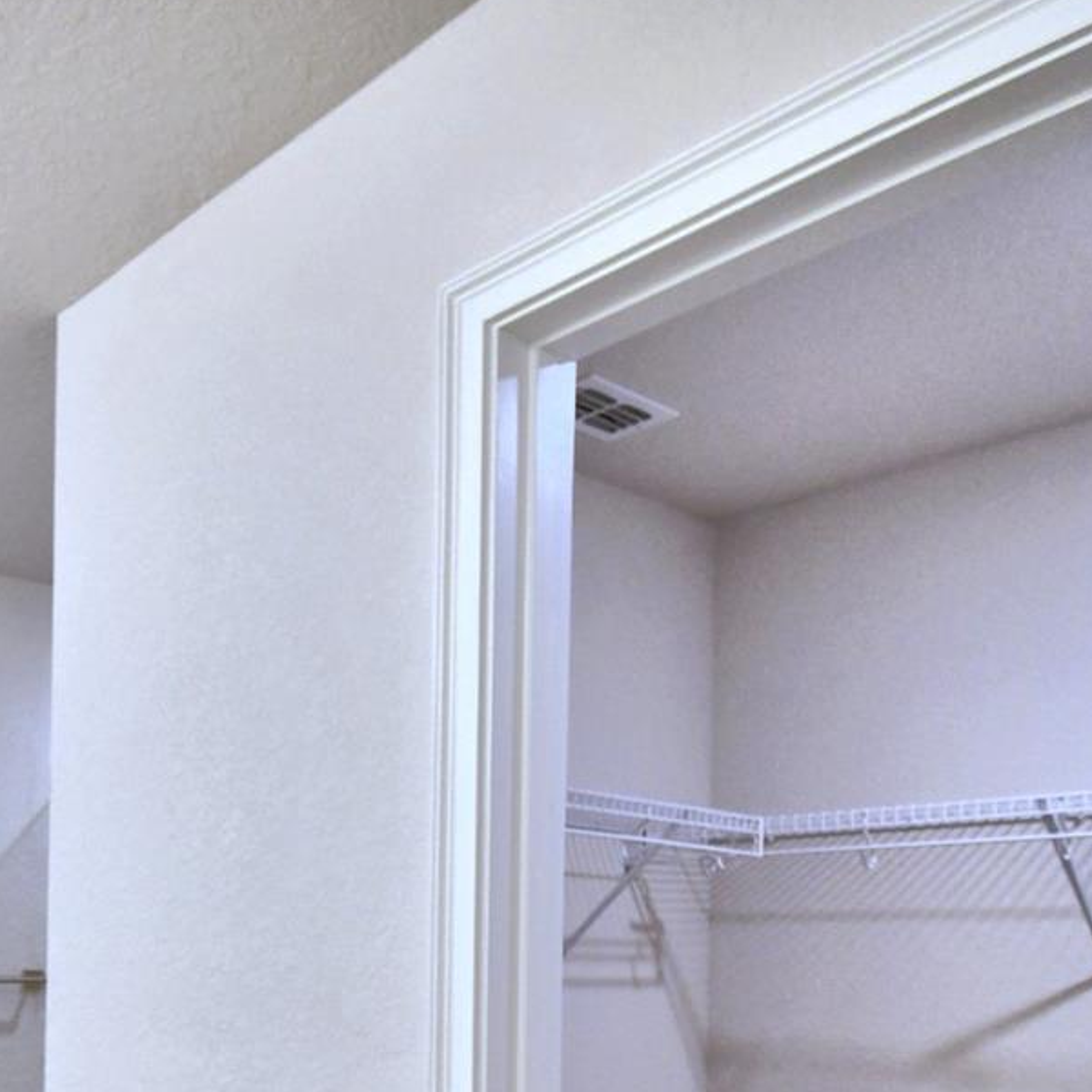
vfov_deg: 44.8
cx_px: 167
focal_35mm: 34
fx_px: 1213
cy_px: 945
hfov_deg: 45.2
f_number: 4.5
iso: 400
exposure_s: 1/60
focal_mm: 10
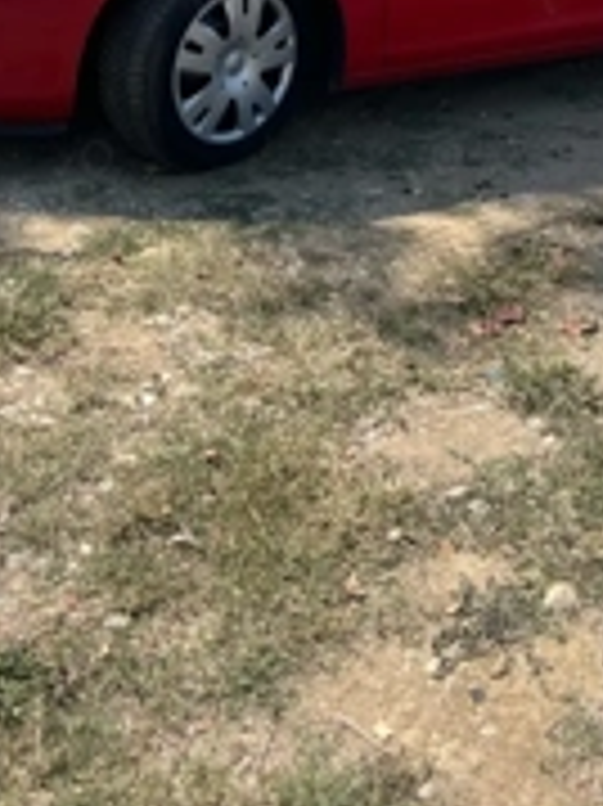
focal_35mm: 58
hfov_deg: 25.1
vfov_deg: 30.2
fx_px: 1349
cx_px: 410
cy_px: -54
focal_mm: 5.7
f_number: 1.5
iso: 50
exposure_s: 1/3356
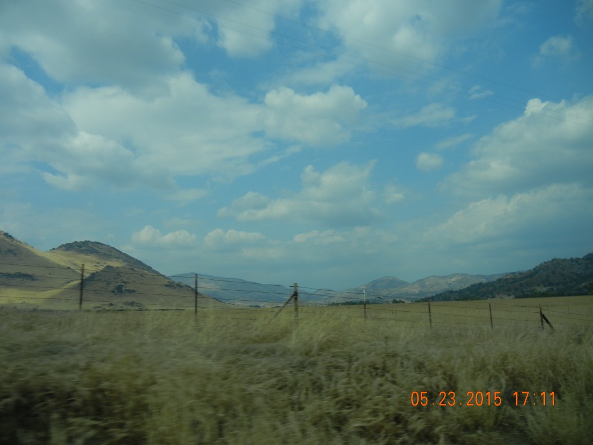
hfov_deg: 60.0
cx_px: 296
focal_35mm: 30
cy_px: 222
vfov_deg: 46.8
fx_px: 514
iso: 160
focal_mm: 5.4
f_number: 7
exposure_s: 1/718
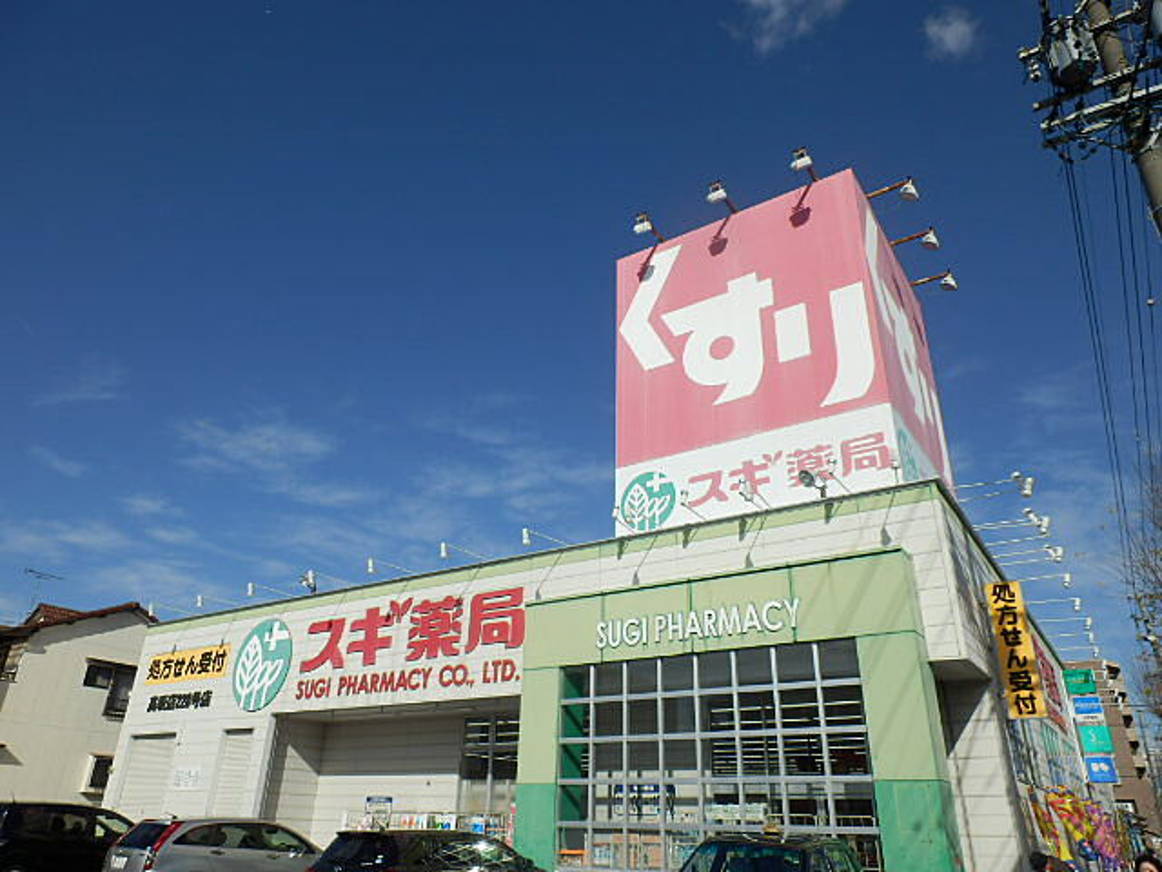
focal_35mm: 24
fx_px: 806
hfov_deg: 71.6
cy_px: 436
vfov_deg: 56.8
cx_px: 581
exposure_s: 1/320
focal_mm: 4.2
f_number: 7.9
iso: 80
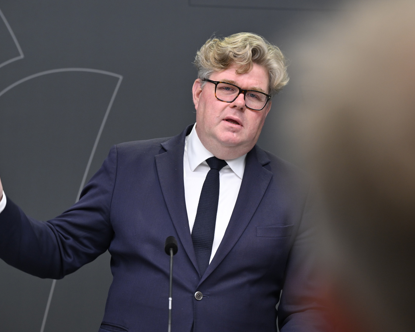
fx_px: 1671
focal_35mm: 136
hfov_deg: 14.2
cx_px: 184
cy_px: 167
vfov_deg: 11.4
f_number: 4
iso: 1000
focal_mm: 120
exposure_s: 1/200
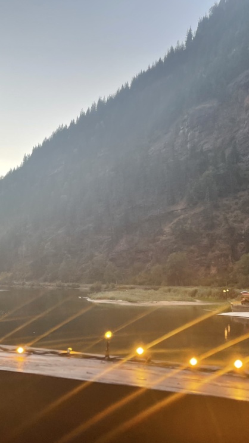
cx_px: 52
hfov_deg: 29.7
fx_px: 458
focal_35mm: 39
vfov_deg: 51.6
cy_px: 228
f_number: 1.6
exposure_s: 1/119
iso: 50
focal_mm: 4.2
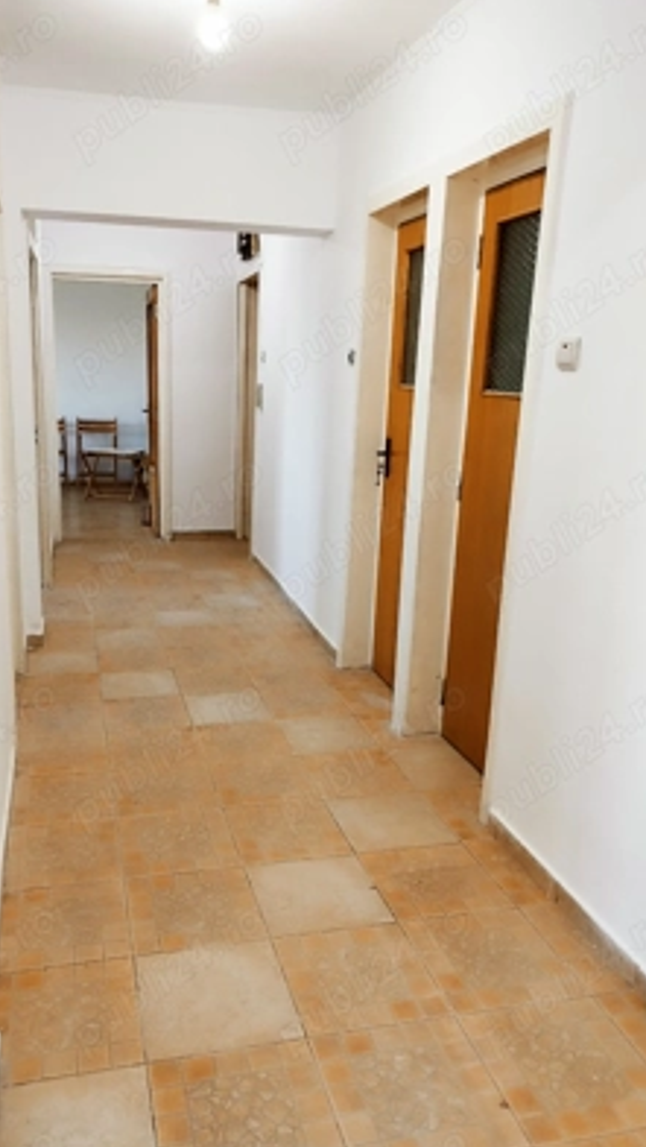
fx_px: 912
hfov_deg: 38.9
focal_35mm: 30
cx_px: 269
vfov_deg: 64.3
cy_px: 579
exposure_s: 1/50
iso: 53
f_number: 1.79
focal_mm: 4.7
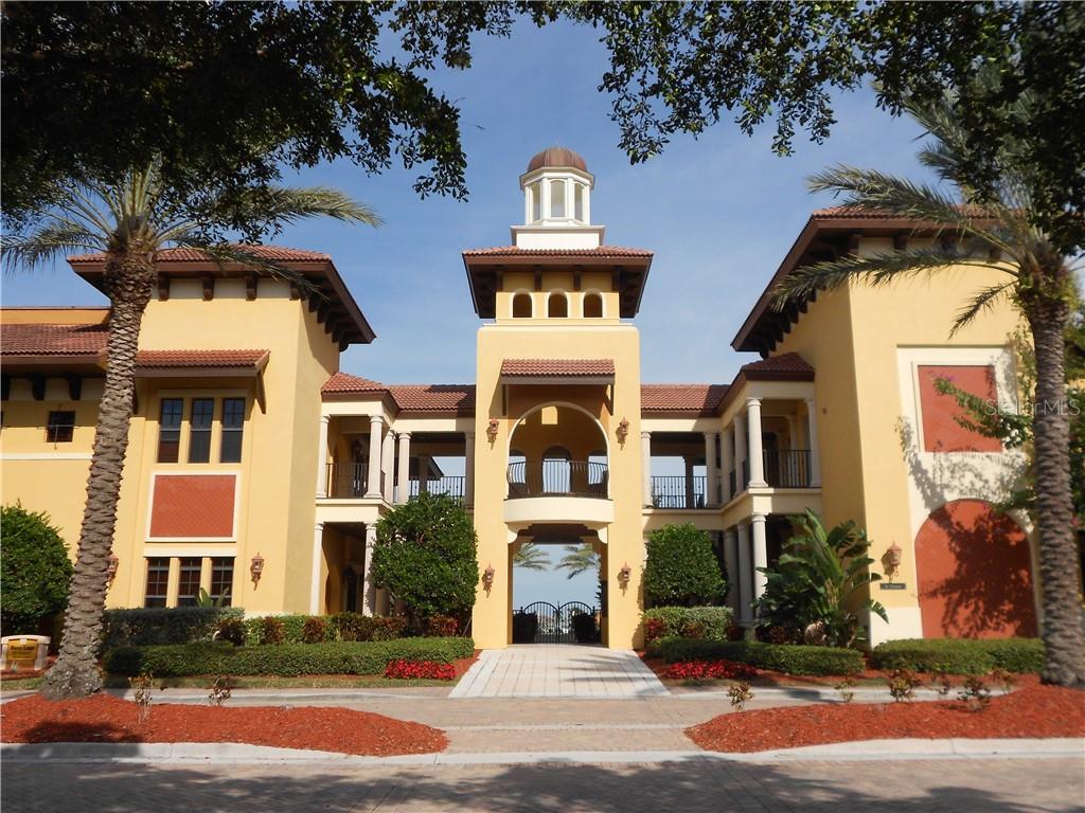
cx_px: 542
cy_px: 406
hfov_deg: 56.8
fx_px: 1003
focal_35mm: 32
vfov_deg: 44.2
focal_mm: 5.8
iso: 80
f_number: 3.6
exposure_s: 1/1250
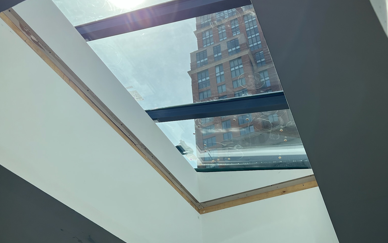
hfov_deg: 52.8
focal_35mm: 37
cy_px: 142
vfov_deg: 34.4
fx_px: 391
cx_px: 193
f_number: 1.5
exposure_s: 1/4630
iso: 50
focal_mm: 5.7
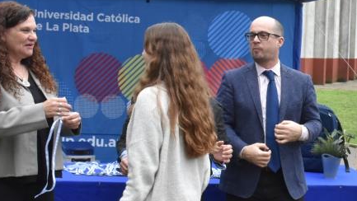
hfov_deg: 20.6
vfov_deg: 12.1
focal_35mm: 100
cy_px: 106
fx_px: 949
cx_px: 359
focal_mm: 27
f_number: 10
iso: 2000
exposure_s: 1/400
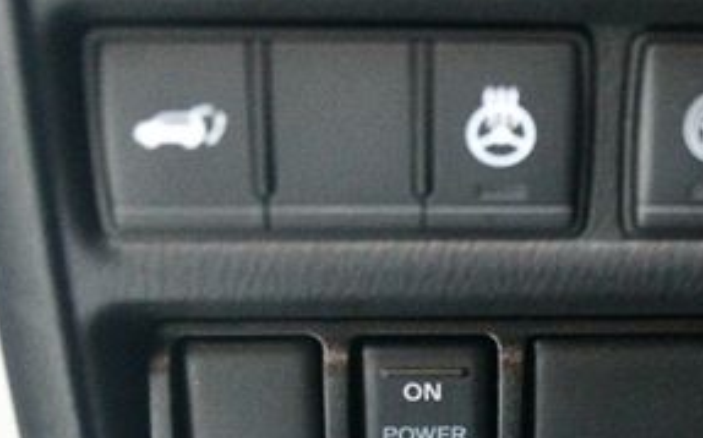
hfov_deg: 18.7
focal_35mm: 109
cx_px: 674
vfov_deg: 12.0
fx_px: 2087
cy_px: 279
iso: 12800
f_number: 4
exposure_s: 1/60
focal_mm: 32
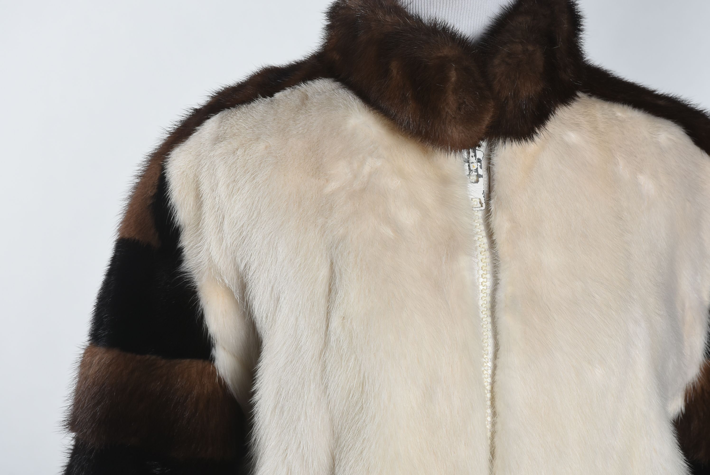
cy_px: 238
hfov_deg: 19.4
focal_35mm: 105
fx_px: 2072
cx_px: 355
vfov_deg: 13.1
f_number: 11
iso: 200
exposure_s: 1/125
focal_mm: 70
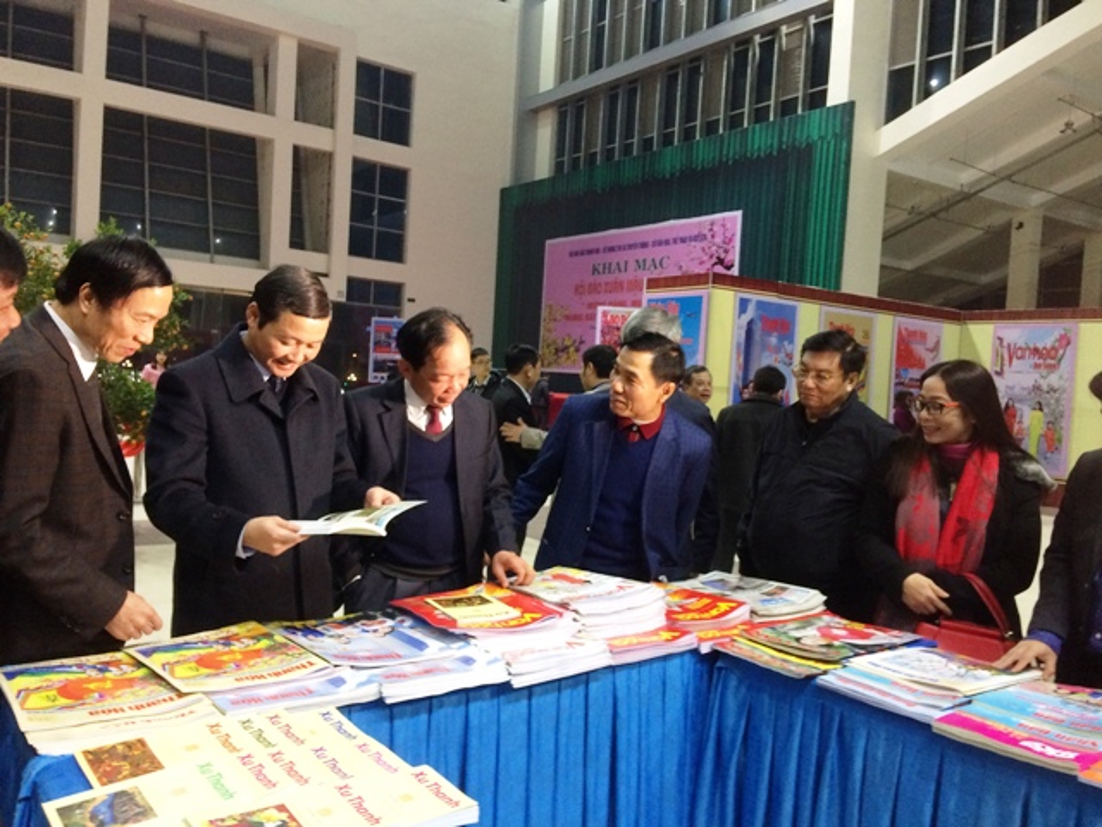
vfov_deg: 48.2
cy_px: 414
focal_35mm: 29
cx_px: 551
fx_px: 923
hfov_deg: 61.7
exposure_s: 1/33
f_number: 2.2
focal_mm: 4.15
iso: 250
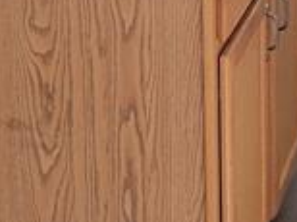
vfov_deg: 8.2
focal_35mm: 173
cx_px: 230
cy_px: -212
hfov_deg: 11.4
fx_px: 1482
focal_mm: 5.4
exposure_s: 1/60
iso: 250
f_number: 1.8
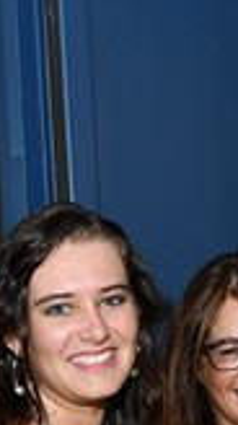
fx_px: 1304
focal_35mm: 116
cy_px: 346
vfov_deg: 18.3
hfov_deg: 9.8
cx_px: 460
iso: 800
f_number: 3.5
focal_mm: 22
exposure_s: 1/125
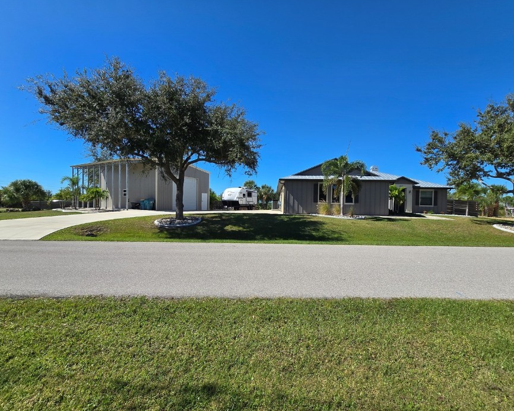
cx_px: 256
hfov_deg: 96.8
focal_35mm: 15
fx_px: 228
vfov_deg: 84.0
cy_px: 212
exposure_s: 1/2843
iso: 50
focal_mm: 2.2
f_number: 2.2
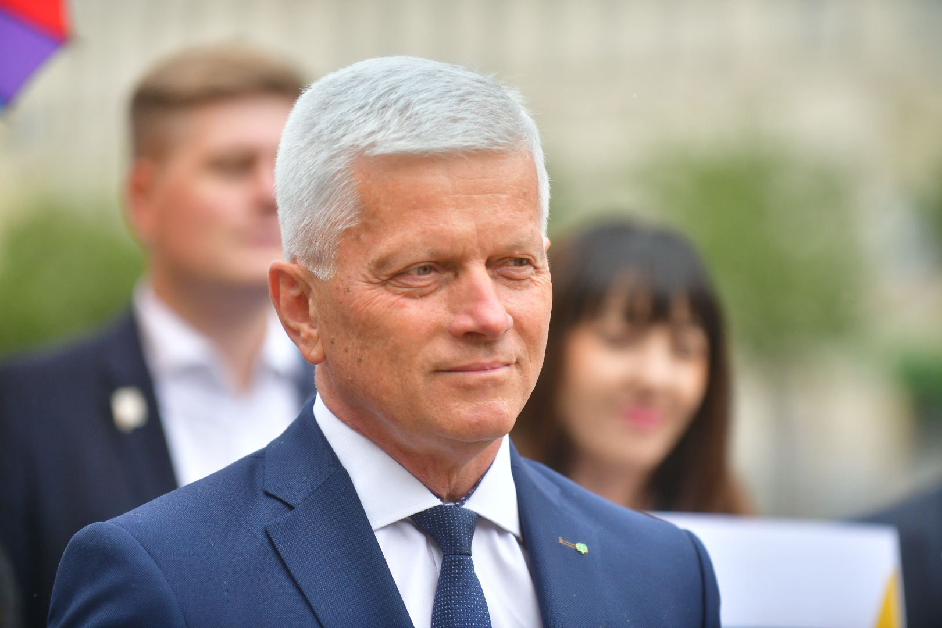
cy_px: 314
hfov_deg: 10.3
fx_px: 5233
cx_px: 471
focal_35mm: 200
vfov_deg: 6.9
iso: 720
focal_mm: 200
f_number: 2.8
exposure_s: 1/3200
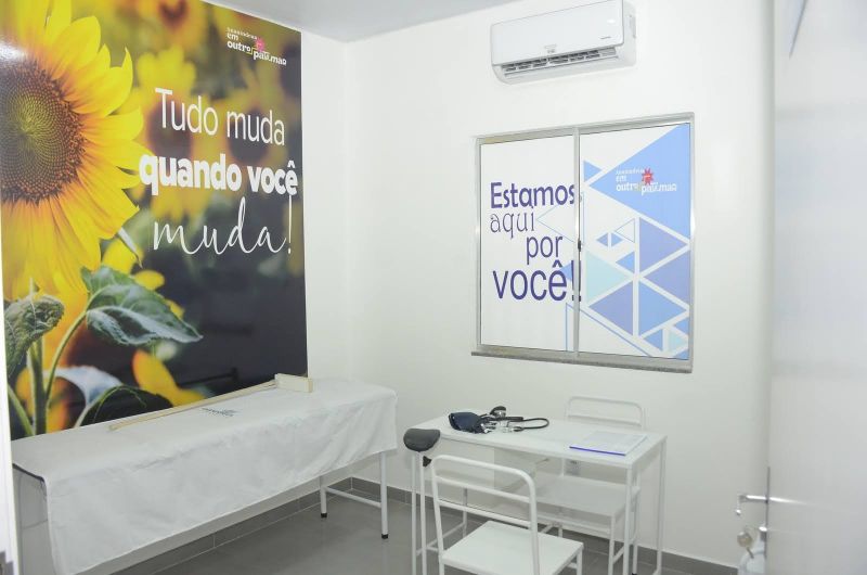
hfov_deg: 67.5
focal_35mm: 27
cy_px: 288
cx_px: 434
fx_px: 649
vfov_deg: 47.7
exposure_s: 1/60
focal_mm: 18
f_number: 7.1
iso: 800
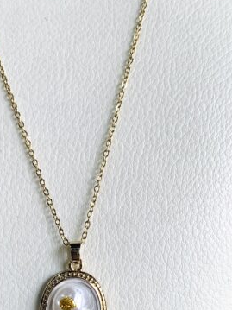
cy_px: 208
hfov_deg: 25.0
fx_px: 519
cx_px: 70
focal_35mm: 58
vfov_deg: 32.9
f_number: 1.8
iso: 25
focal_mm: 4.25
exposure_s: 1/100
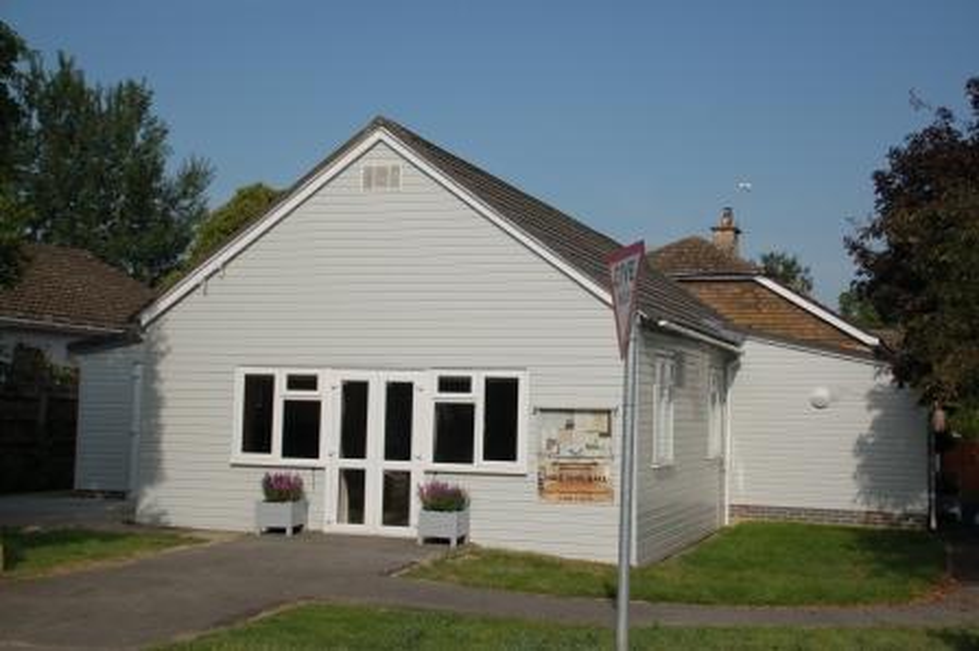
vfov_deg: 28.0
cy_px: 326
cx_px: 490
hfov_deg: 41.1
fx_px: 1304
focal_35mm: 48
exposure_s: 1/2500
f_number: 4.2
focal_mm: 32
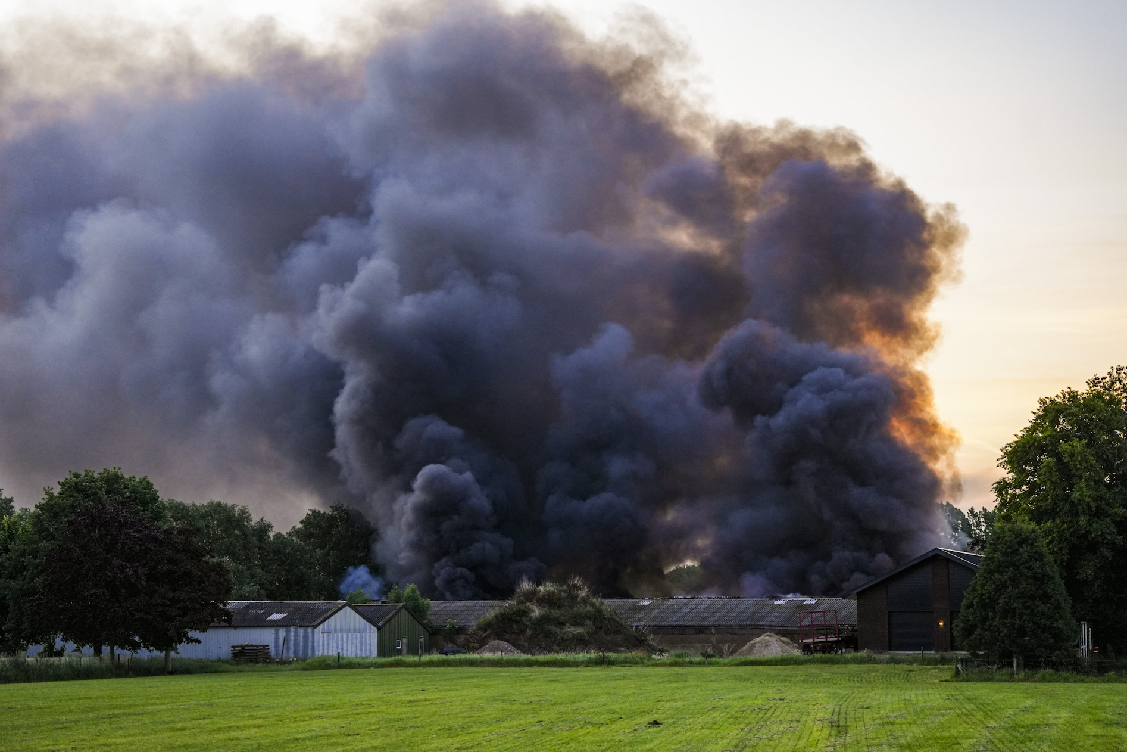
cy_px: 380
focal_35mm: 71
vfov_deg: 19.2
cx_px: 566
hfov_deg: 28.5
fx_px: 2223
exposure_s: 1/640
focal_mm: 70
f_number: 2.8
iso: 800
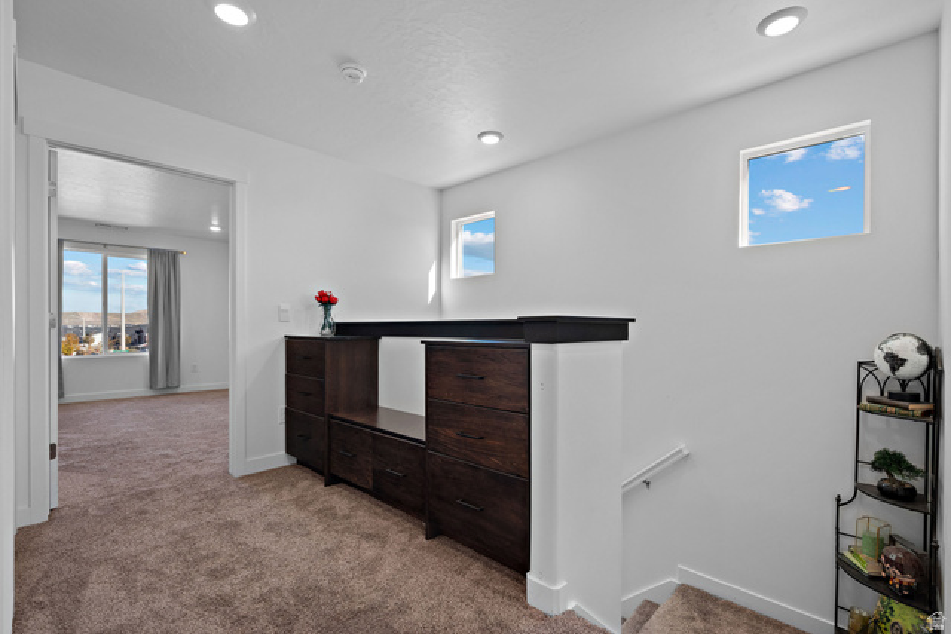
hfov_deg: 96.7
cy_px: 317
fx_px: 423
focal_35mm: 16
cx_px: 476
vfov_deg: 73.8
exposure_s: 1/8
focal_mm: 16
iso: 500
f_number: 8
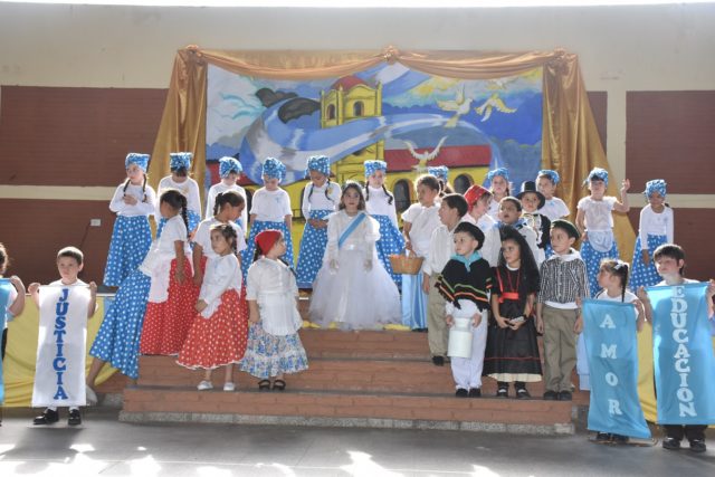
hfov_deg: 43.6
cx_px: 358
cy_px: 238
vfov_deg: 29.9
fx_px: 894
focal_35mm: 45
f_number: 5.6
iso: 800
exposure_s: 1/250
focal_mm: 30
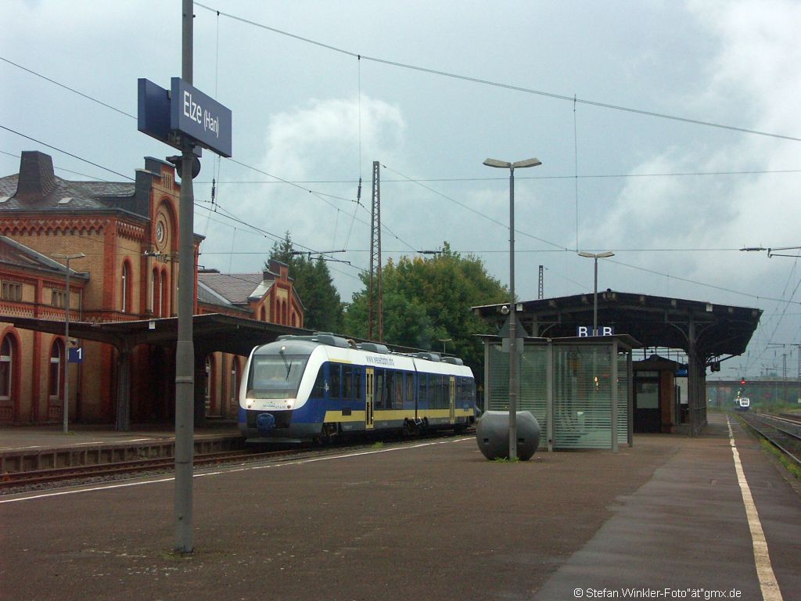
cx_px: 400
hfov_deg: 27.0
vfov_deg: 20.4
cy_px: 300
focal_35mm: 72
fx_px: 1666
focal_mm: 18.46
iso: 200
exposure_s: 1/320
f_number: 3.5
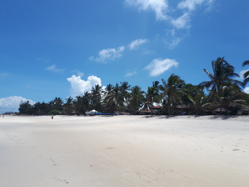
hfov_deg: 65.3
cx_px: 124
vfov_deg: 51.4
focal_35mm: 27
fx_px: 194
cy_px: 94
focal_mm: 3.6
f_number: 1.9
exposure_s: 1/2584
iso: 40
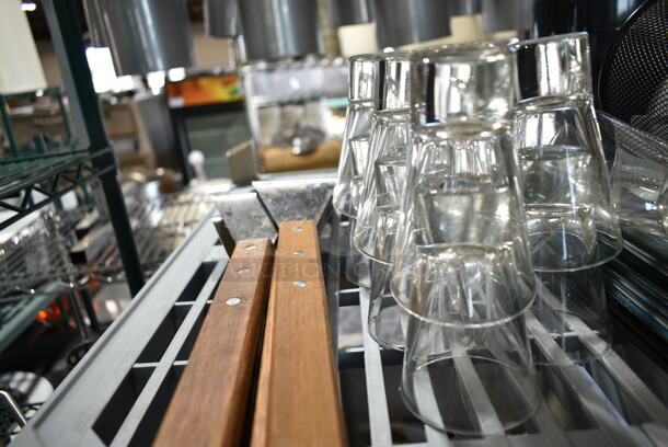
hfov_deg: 67.3
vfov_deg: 48.0
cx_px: 334
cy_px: 224
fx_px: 501
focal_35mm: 27
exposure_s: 1/40
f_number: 3.5
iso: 100
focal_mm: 18
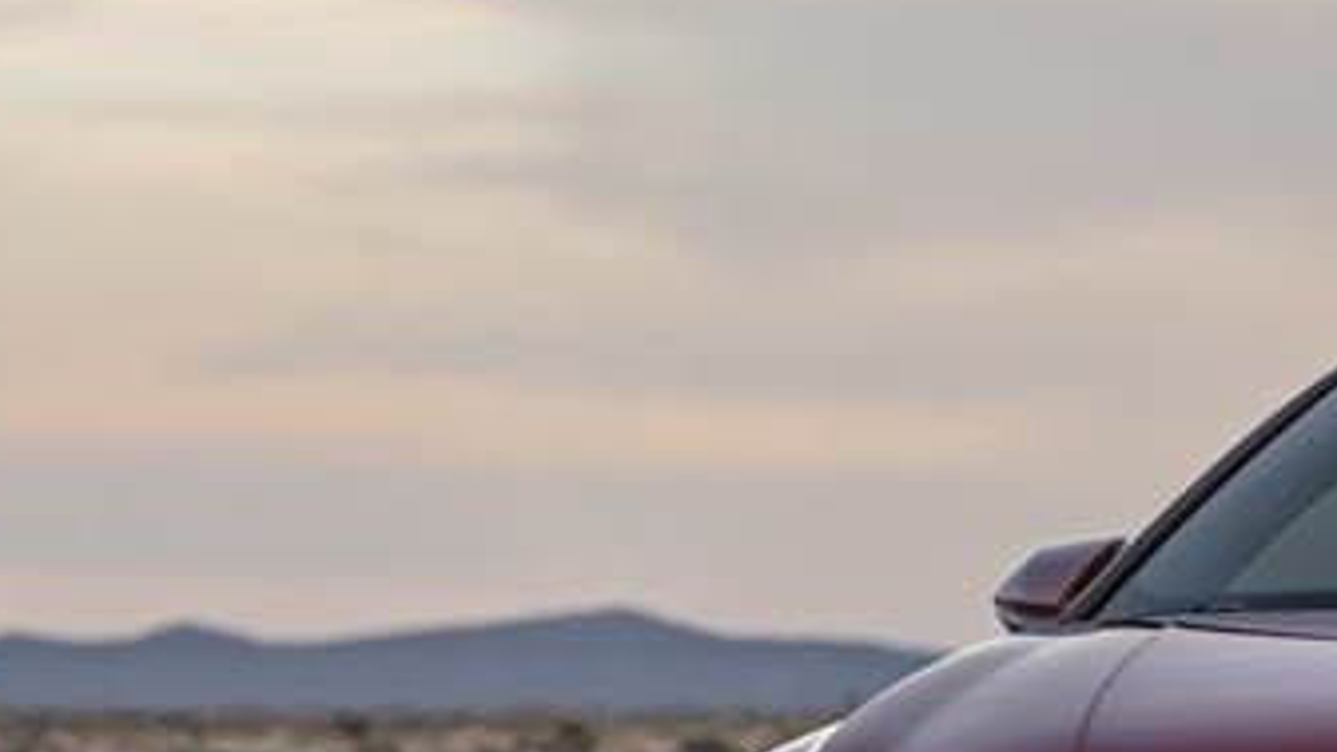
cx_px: 1743
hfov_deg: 6.2
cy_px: 567
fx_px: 12160
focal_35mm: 343
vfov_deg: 3.5
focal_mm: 110
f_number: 5
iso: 64
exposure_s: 1/13
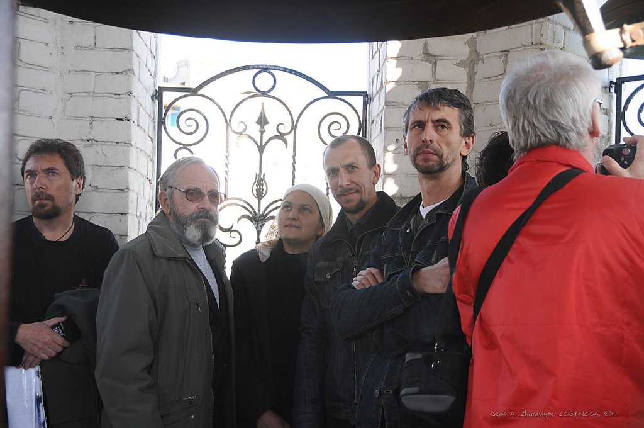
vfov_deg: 25.7
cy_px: 214
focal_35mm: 52
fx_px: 938
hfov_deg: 37.9
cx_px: 322
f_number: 5.6
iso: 400
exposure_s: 1/250
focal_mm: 35
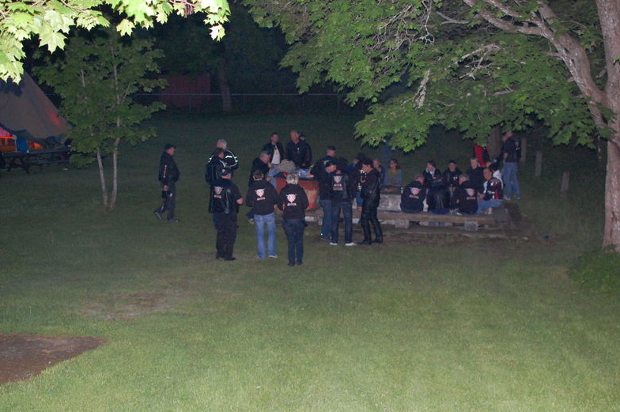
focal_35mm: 54
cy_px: 209
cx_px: 305
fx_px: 921
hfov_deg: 37.2
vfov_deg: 25.2
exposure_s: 1/60
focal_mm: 35
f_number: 2.8
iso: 1600
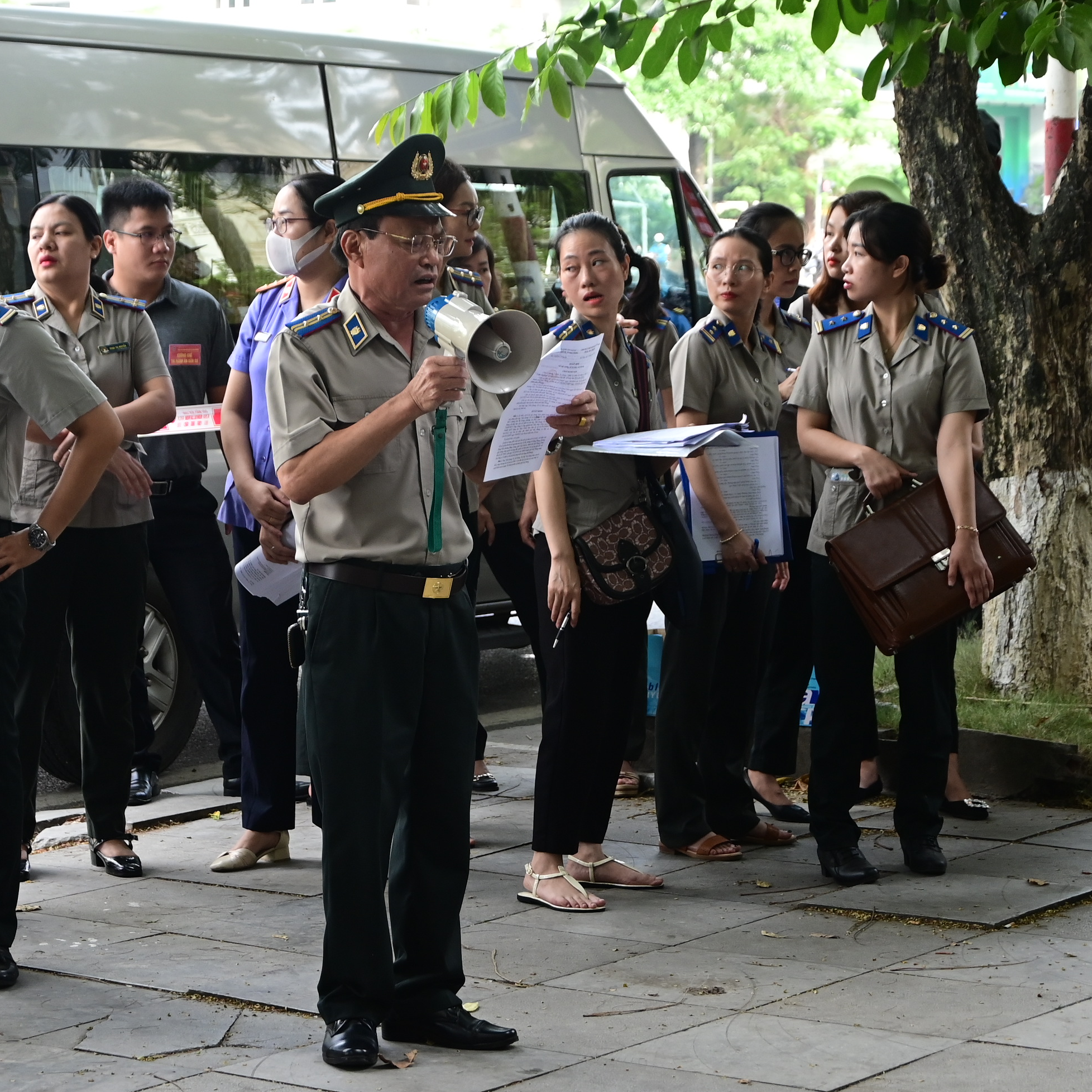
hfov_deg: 18.1
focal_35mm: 96
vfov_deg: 18.1
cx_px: 427
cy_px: 548
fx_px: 3426
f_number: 5
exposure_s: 1/160
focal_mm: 50
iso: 640
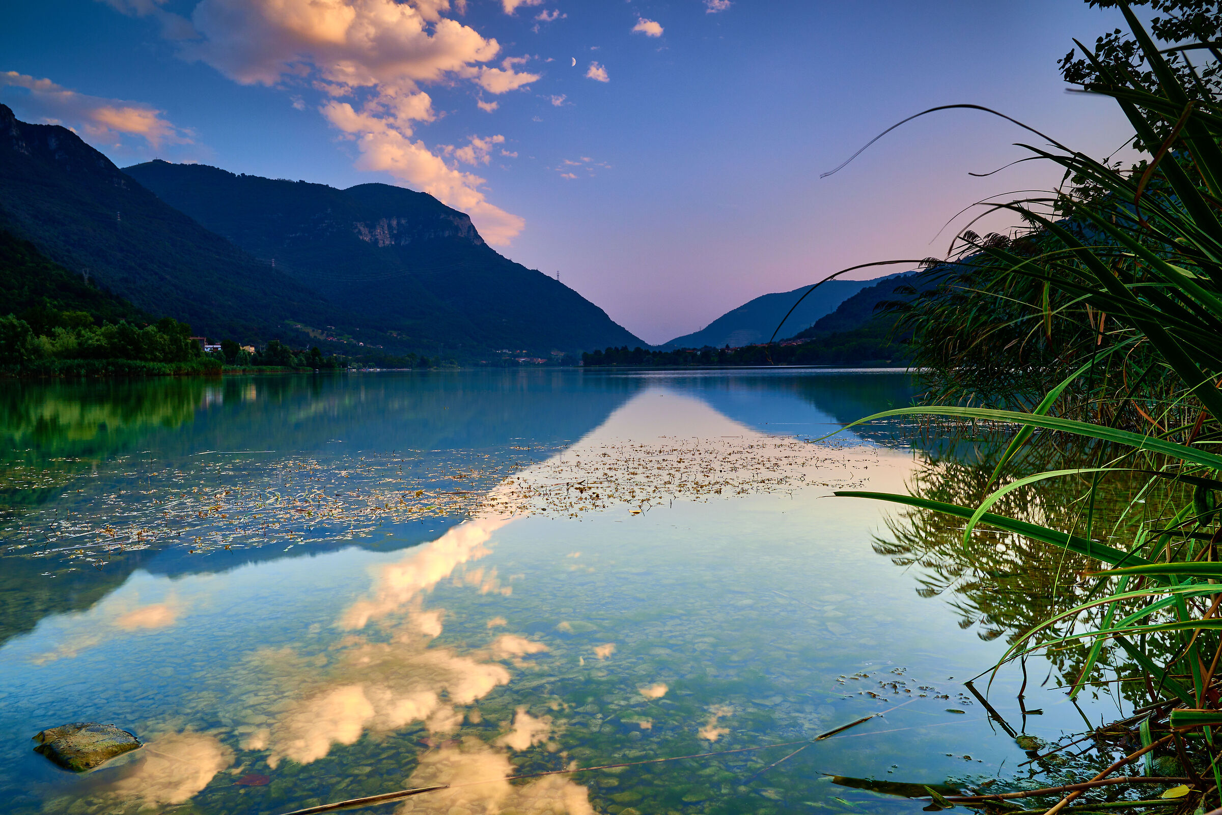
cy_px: 408
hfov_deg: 73.7
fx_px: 815
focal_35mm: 24
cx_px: 611
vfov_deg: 53.2
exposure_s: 1/2
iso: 100
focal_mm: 24
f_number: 10
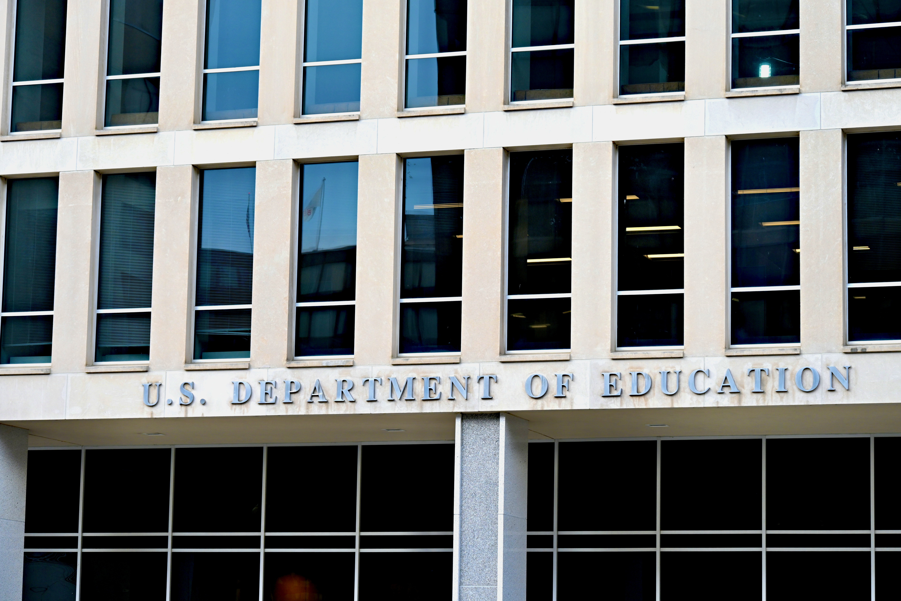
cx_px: 450
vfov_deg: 15.2
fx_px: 2252
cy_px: 300
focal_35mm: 90
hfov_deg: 22.6
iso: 400
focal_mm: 90
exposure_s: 1/200
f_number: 6.3
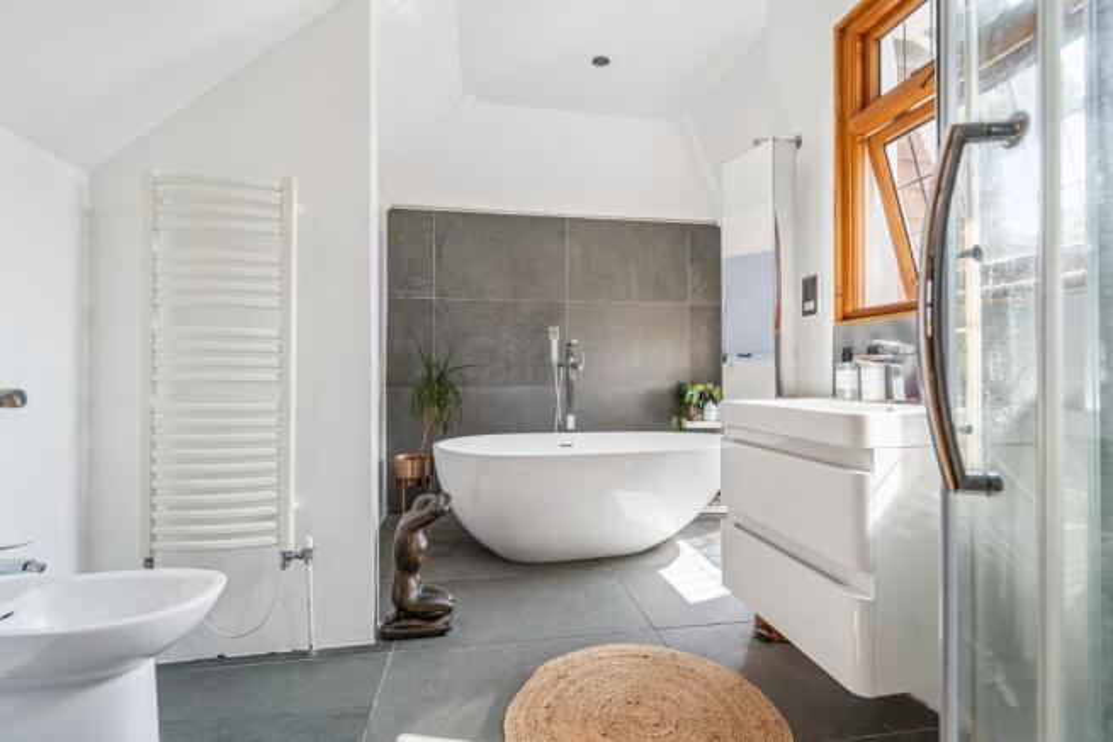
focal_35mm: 16
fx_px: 495
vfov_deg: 73.8
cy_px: 371
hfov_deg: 96.7
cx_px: 556
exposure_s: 1/30
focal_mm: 16
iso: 640
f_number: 5.6
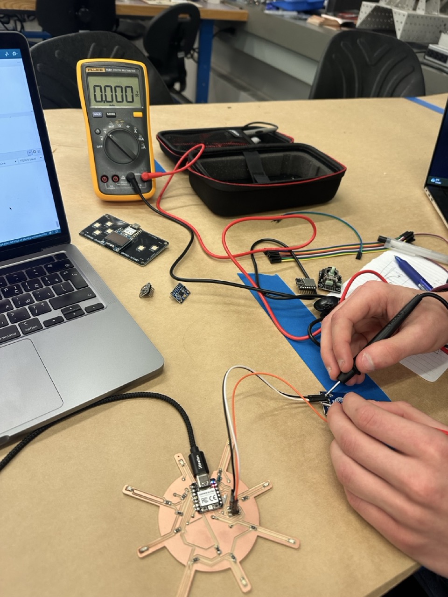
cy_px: 298
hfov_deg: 56.8
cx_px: 224
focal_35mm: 24
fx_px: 414
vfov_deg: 71.6
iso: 200
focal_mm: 6.86
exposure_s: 1/120
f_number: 1.78
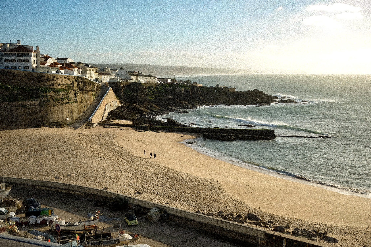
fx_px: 422
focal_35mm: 41
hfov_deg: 47.4
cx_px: 186
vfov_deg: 32.6
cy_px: 124
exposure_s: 1/3500
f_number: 2.8
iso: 200
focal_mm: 27
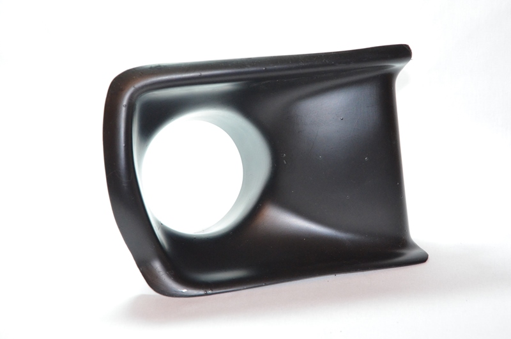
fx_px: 1062
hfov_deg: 27.0
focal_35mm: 75
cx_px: 256
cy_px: 170
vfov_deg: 18.1
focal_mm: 50
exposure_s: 1/25
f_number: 7.1
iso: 3200
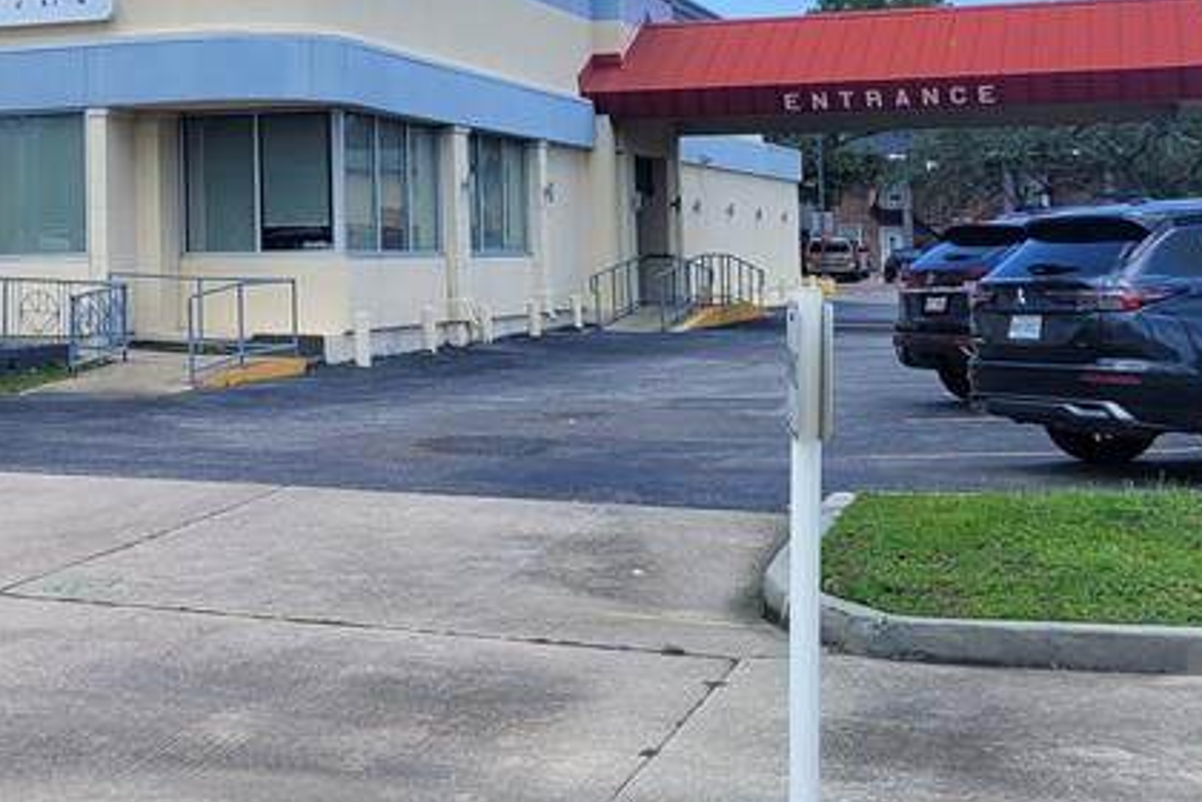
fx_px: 2203
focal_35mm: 66
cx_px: -49
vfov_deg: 20.3
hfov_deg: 28.3
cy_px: 137
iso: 40
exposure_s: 1/1879
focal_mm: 5.4
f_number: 1.8
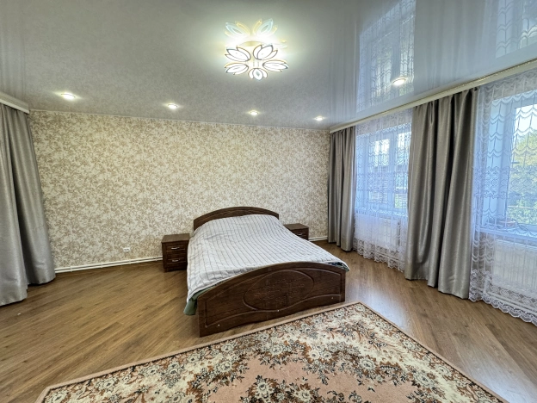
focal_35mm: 14
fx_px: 217
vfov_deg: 85.7
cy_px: 202
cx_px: 268
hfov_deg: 102.1
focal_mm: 2.22
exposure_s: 1/100
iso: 250
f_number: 2.2
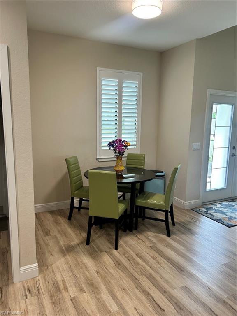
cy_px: 158
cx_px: 118
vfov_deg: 67.3
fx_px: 237
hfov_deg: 53.1
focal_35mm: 26
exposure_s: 1/60
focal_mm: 5.7
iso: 64
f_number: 1.5
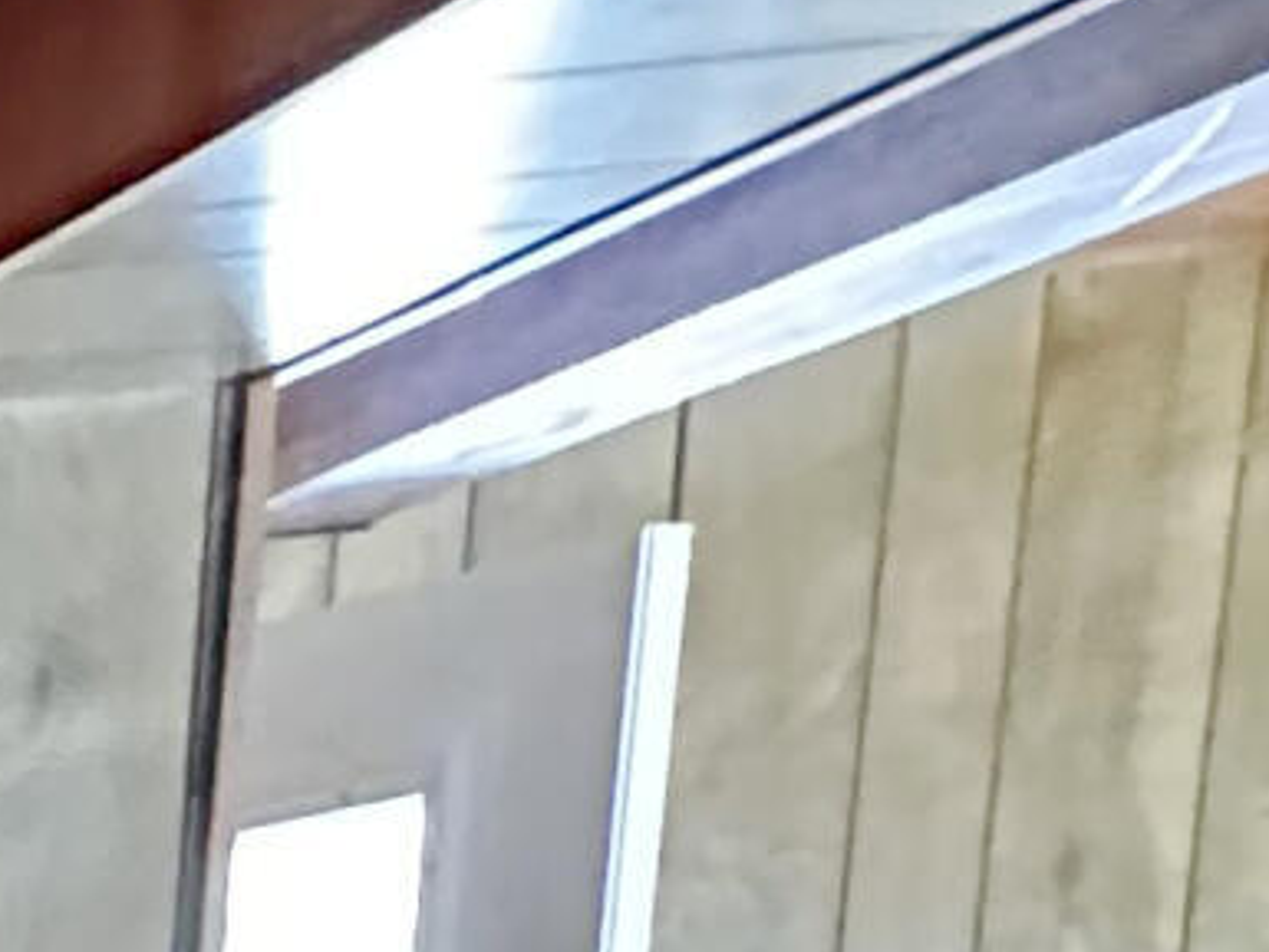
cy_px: 2368
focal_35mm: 109
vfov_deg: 11.1
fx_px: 3997
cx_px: -3069
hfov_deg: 9.8
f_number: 2.2
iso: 1000
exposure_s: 1/60
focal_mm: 2.22
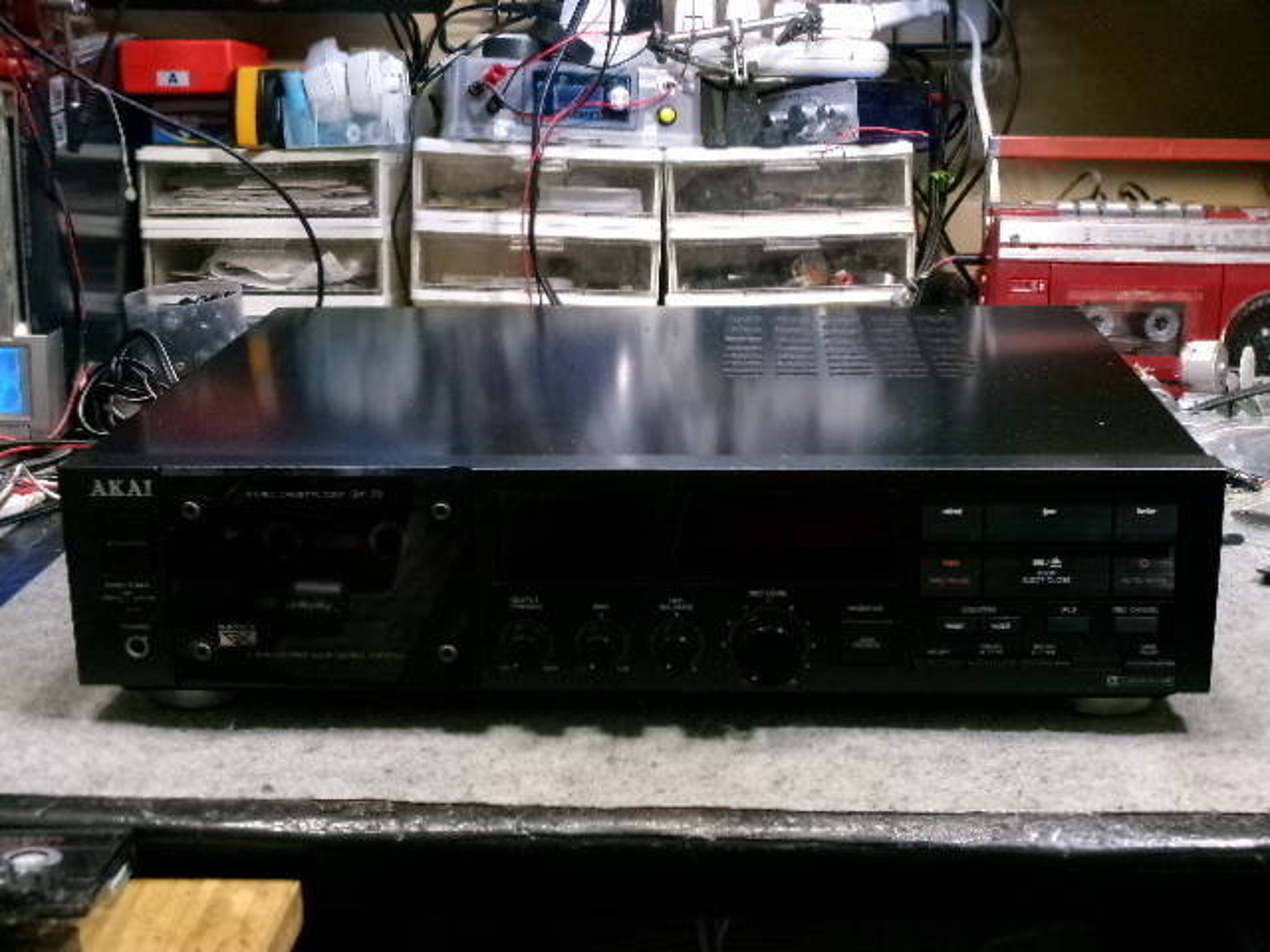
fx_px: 1944
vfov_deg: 27.5
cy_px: 476
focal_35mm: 53
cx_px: 635
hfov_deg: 36.2
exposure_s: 1/34
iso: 800
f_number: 4.9
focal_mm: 9.5
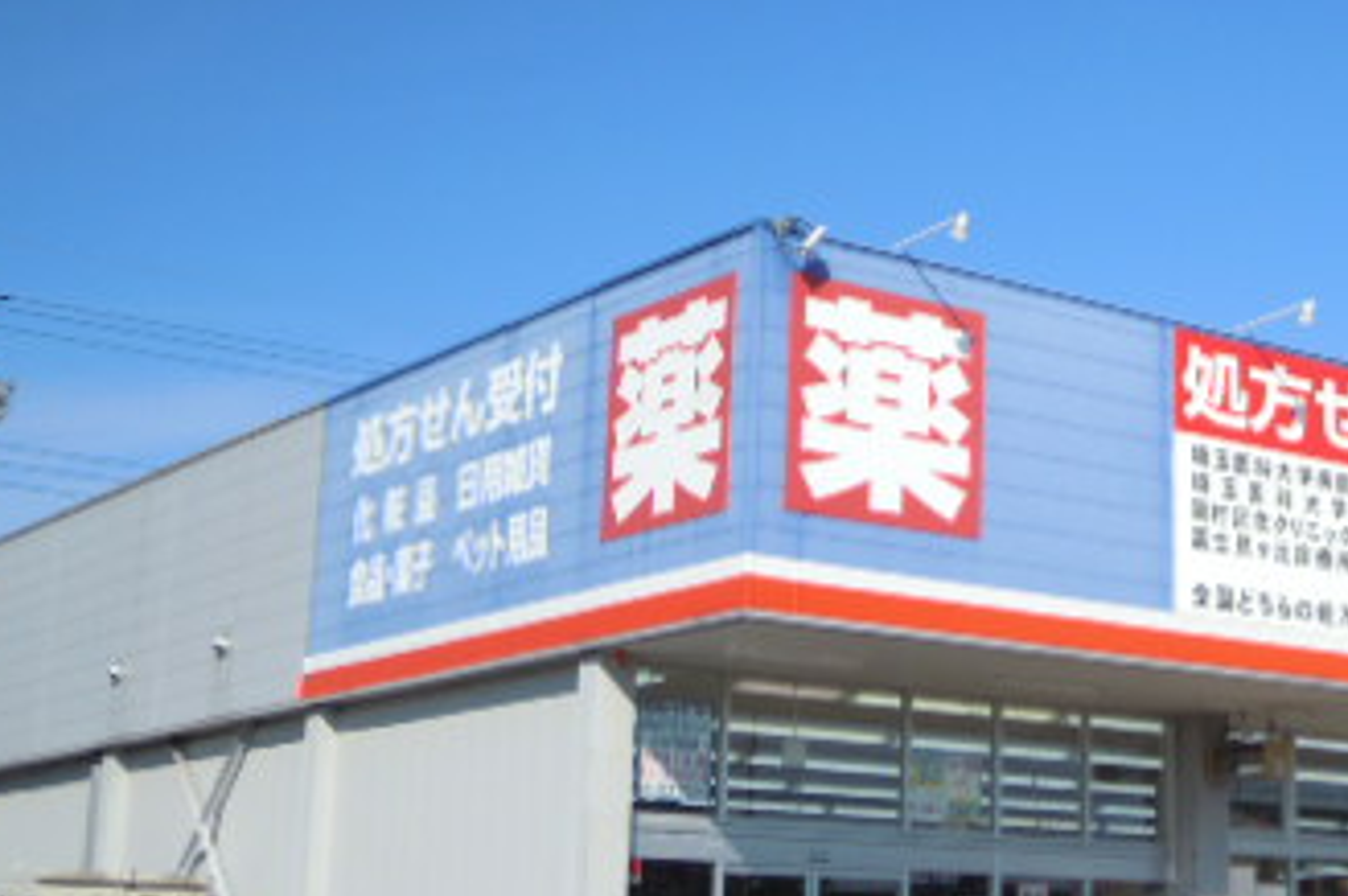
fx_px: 2431
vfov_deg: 20.9
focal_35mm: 65
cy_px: 386
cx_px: 1126
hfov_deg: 30.1
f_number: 7.9
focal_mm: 5.7
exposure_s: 1/250
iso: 100
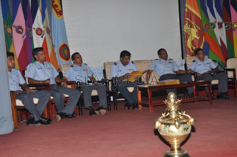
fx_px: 345
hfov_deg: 37.9
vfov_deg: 25.7
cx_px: 118
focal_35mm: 52
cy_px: 78
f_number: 7.1
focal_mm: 35
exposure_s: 1/125
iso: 200
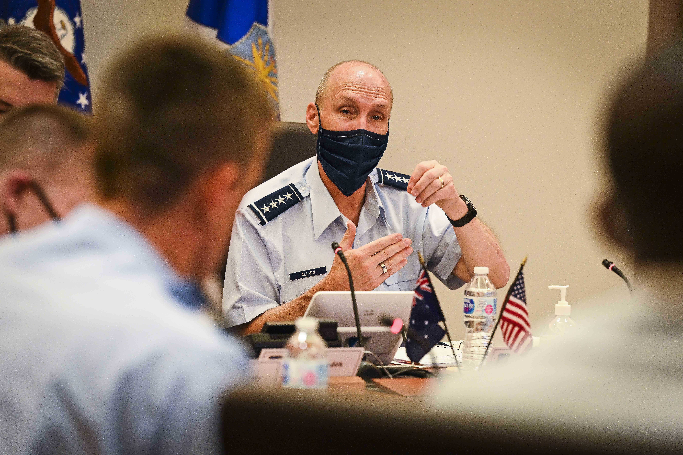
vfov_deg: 8.6
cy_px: 228
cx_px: 342
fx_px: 3035
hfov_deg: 12.8
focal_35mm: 160
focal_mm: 160
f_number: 4.5
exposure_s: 1/125
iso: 3200
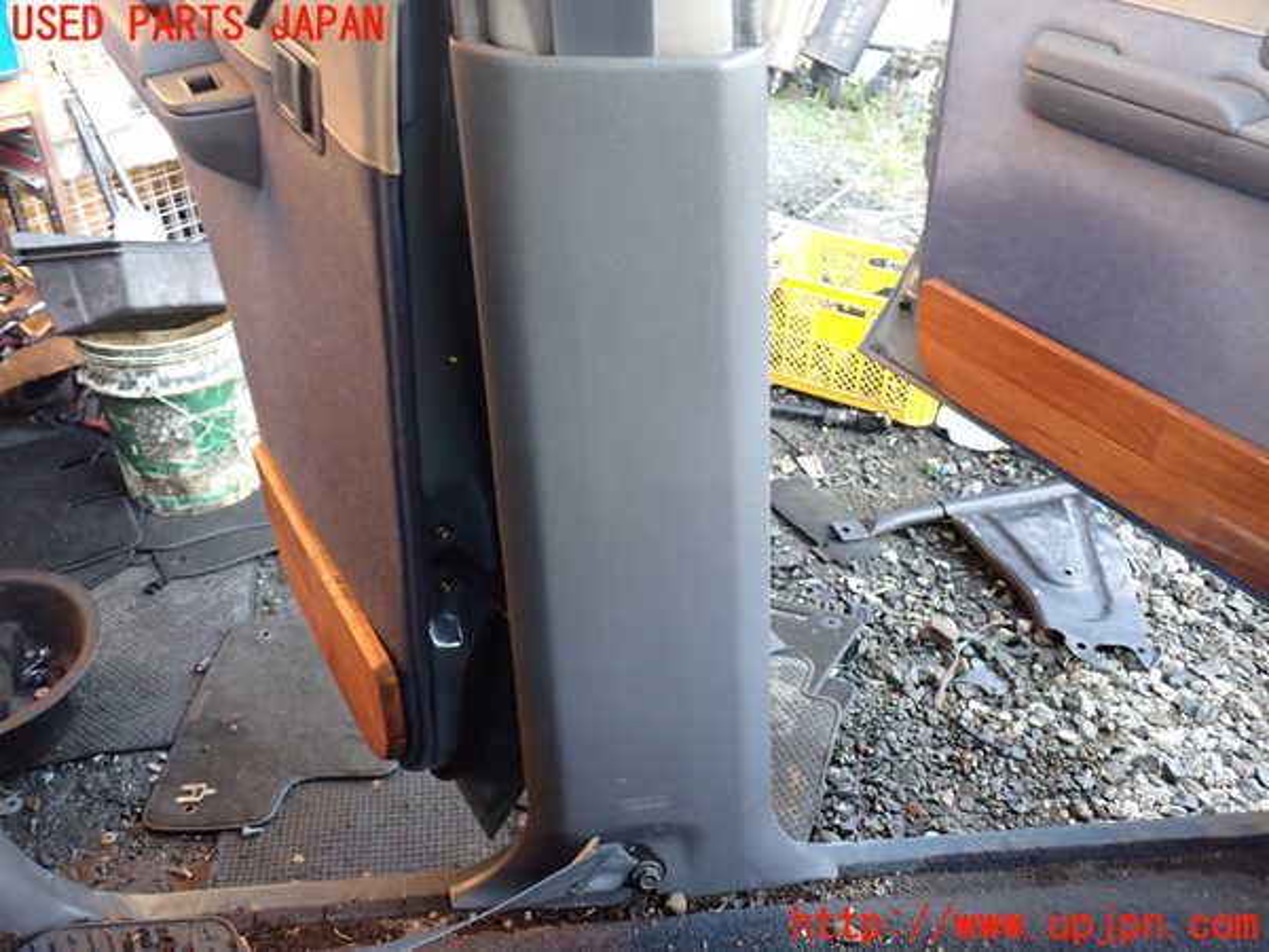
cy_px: 476
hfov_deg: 60.0
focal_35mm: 30
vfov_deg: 46.8
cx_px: 634
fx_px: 1100
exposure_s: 1/30
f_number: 2.3
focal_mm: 5.4
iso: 500
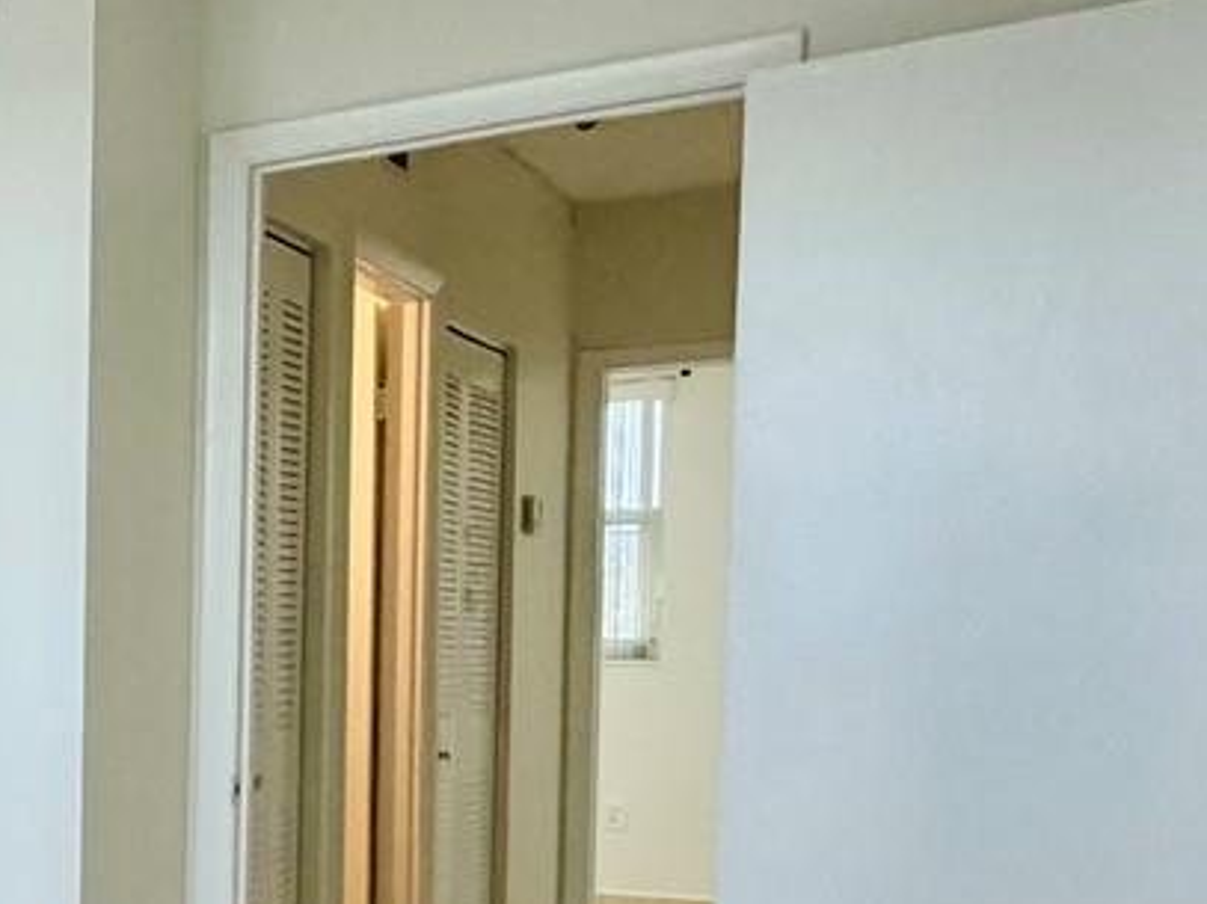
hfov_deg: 27.2
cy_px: 732
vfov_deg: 26.0
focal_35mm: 55
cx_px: -486
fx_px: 1917
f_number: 2.2
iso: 250
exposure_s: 1/120
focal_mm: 2.22
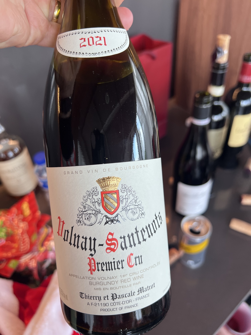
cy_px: 168
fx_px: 251
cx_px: 126
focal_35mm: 26
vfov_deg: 67.3
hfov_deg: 53.1
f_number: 1.5
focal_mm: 5.7
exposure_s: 1/100
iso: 50
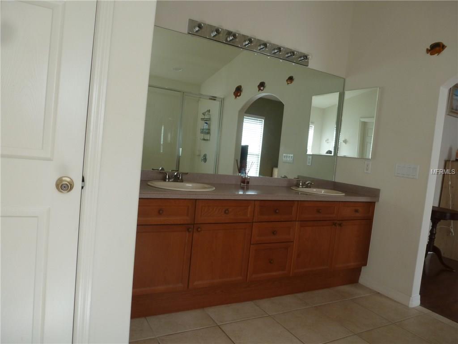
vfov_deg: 56.8
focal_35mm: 24
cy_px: 172
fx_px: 318
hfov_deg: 71.6
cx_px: 229
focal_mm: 4.3
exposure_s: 1/60
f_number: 3.3
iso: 160
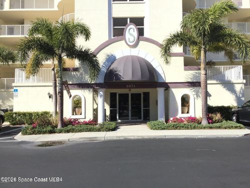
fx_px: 224
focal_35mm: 31
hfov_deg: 58.4
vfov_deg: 45.4
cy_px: 94
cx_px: 125
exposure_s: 1/1314
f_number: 2.4
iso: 25
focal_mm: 3.3
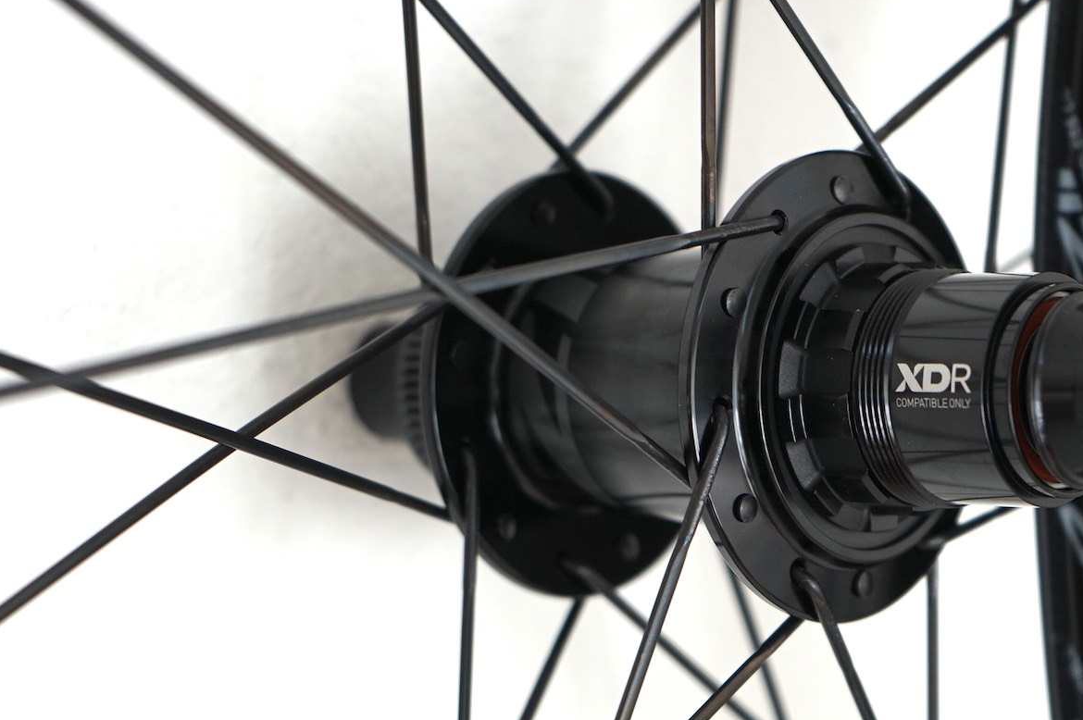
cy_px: 456
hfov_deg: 21.7
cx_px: 641
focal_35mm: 94
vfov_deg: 14.5
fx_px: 2825
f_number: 5
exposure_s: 1/60
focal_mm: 55
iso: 250
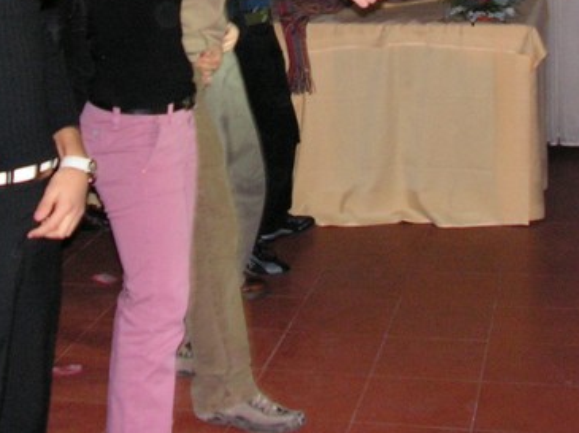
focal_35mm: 79
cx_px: 249
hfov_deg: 24.7
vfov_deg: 18.1
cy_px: -5
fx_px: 1320
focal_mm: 6
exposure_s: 1/40
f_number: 3.2
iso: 200
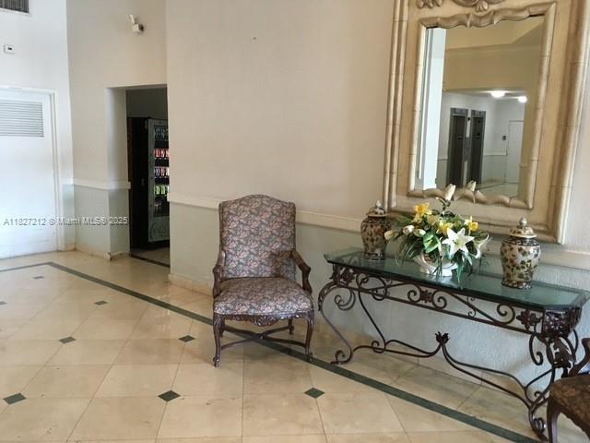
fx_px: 494
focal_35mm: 29
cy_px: 222
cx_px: 295
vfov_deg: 48.2
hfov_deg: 61.7
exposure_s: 1/30
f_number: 2.2
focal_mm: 4.15
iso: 160
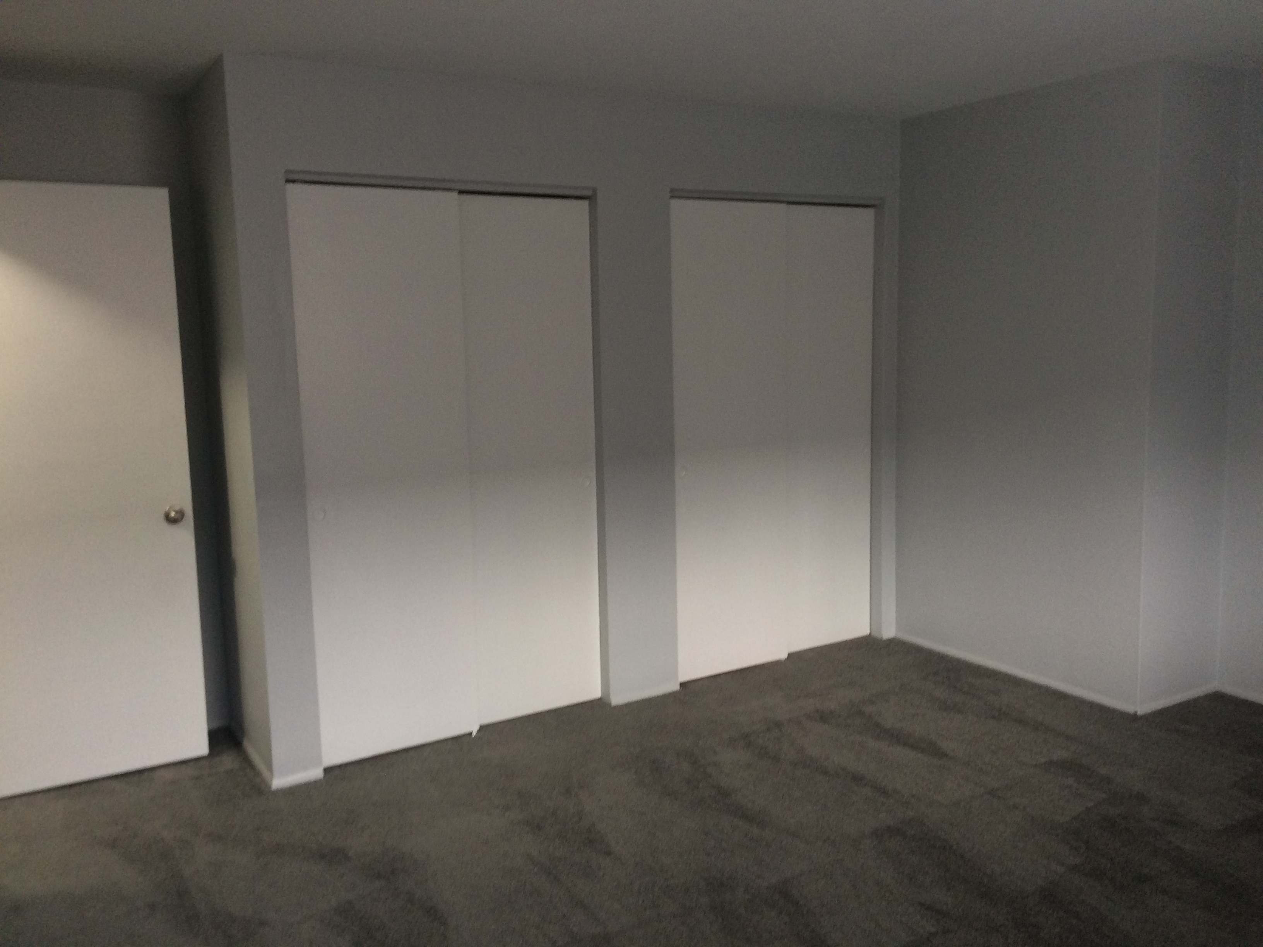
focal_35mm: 29
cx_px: 632
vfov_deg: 48.2
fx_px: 1058
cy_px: 474
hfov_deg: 61.7
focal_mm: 4.15
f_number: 2.2
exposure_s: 1/30
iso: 125
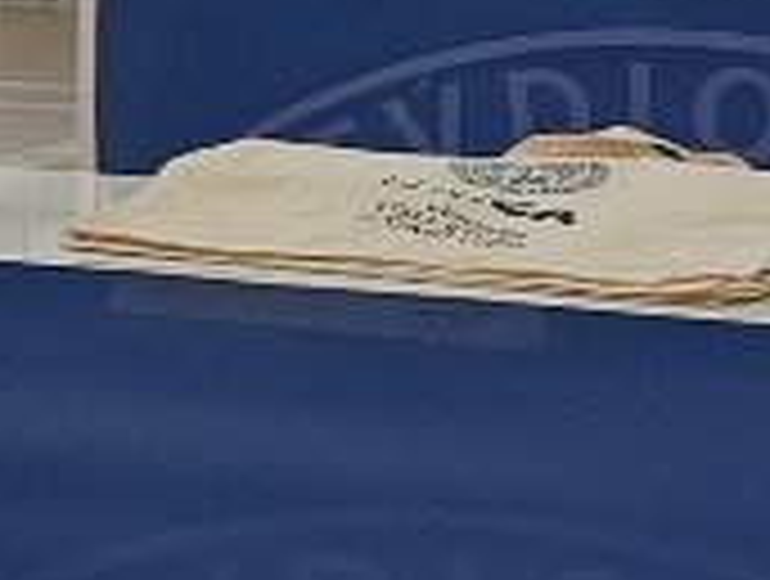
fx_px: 3901
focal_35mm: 175
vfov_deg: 8.4
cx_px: -626
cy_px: -103
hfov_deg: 10.6
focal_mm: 4.65
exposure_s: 1/50
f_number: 1.8
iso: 64
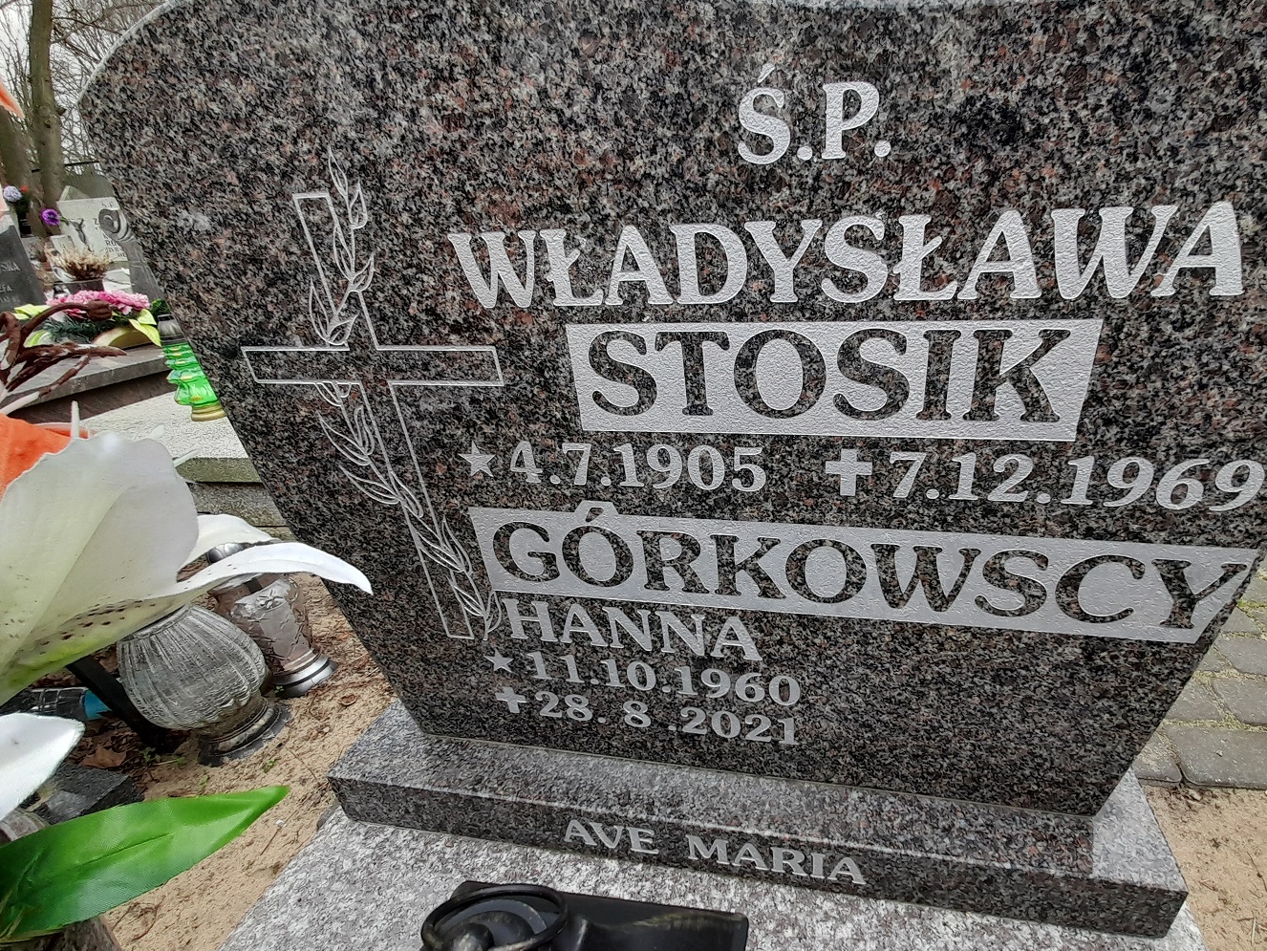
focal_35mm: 16
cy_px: 518
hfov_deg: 93.5
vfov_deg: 77.9
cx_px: 746
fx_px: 586
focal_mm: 1.42
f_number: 2.2
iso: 40
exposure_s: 1/106
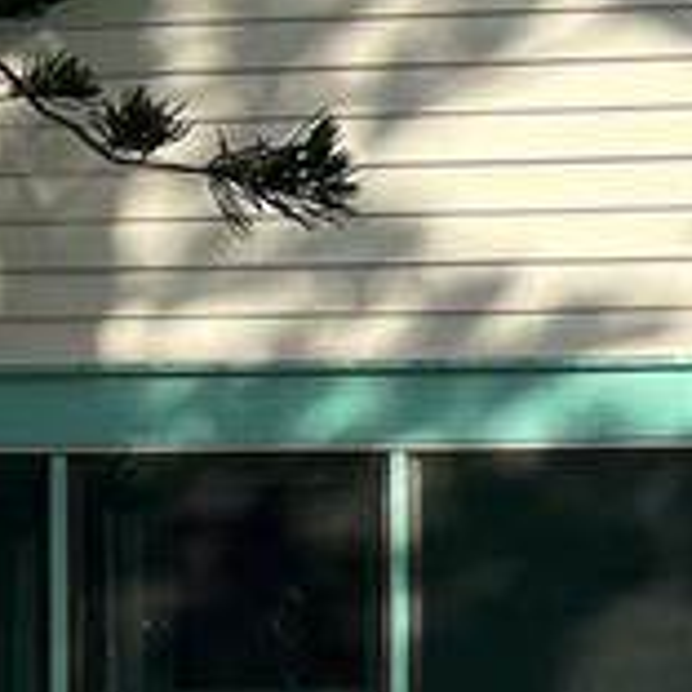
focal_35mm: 151
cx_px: 1060
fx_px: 3415
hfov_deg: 11.1
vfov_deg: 11.4
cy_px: 798
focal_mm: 5.7
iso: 50
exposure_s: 1/2915
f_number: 1.5
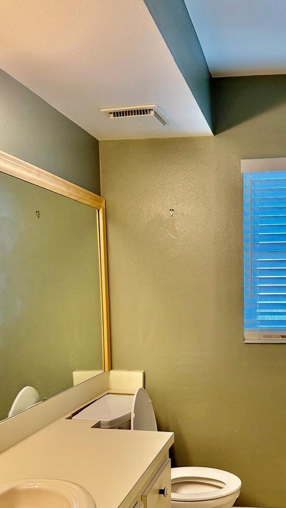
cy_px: 327
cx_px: 234
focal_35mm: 35
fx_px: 472
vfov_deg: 55.7
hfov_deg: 32.7
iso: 200
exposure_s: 1/155
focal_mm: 6.76
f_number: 1.78
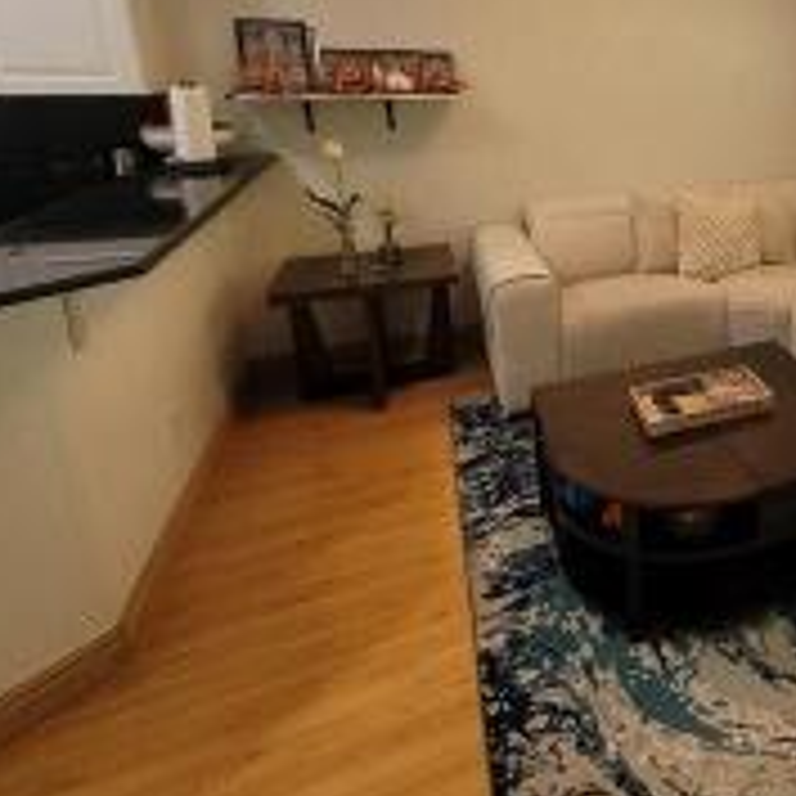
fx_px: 676
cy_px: 207
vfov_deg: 58.1
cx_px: 872
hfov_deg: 45.8
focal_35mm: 26
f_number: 2.2
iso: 160
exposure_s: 1/60
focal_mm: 1.74
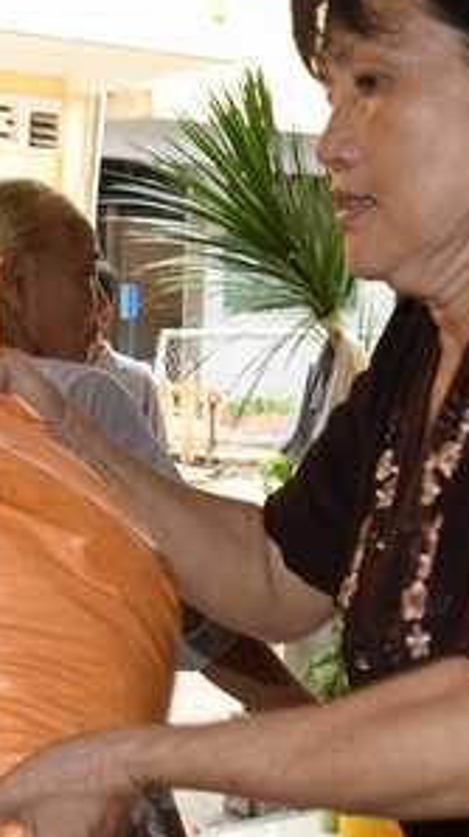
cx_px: 31
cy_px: 396
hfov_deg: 13.7
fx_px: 1929
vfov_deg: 24.5
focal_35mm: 87
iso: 720
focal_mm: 38
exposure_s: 1/100
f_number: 6.3
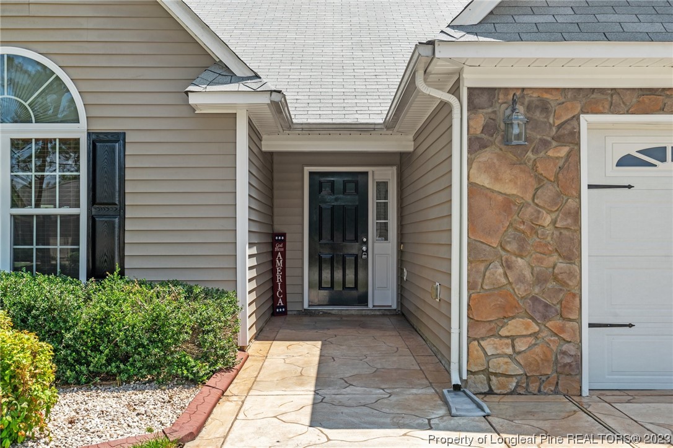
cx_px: 336
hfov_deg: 54.5
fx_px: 654
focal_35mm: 35
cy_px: 224
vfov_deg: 37.8
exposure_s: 1/160
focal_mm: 35
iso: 200
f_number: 8
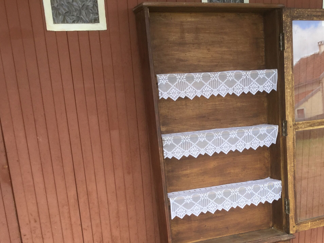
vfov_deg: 26.8
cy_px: 207
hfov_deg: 35.4
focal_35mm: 53
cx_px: 242
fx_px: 496
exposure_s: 1/100
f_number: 2.4
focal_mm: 3.3
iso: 32
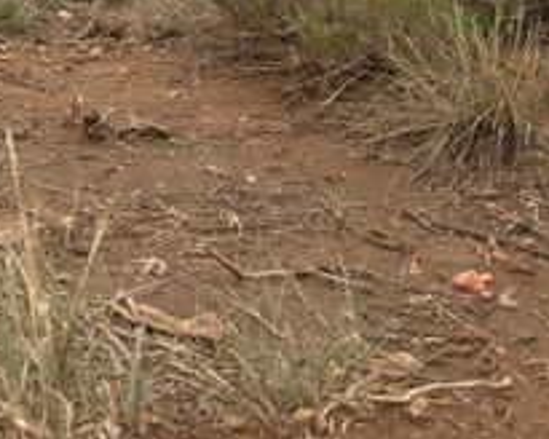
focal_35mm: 57
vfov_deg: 24.6
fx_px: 926
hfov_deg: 31.4
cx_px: 51
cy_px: -60
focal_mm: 6.86
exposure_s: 1/2591
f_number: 1.78
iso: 80
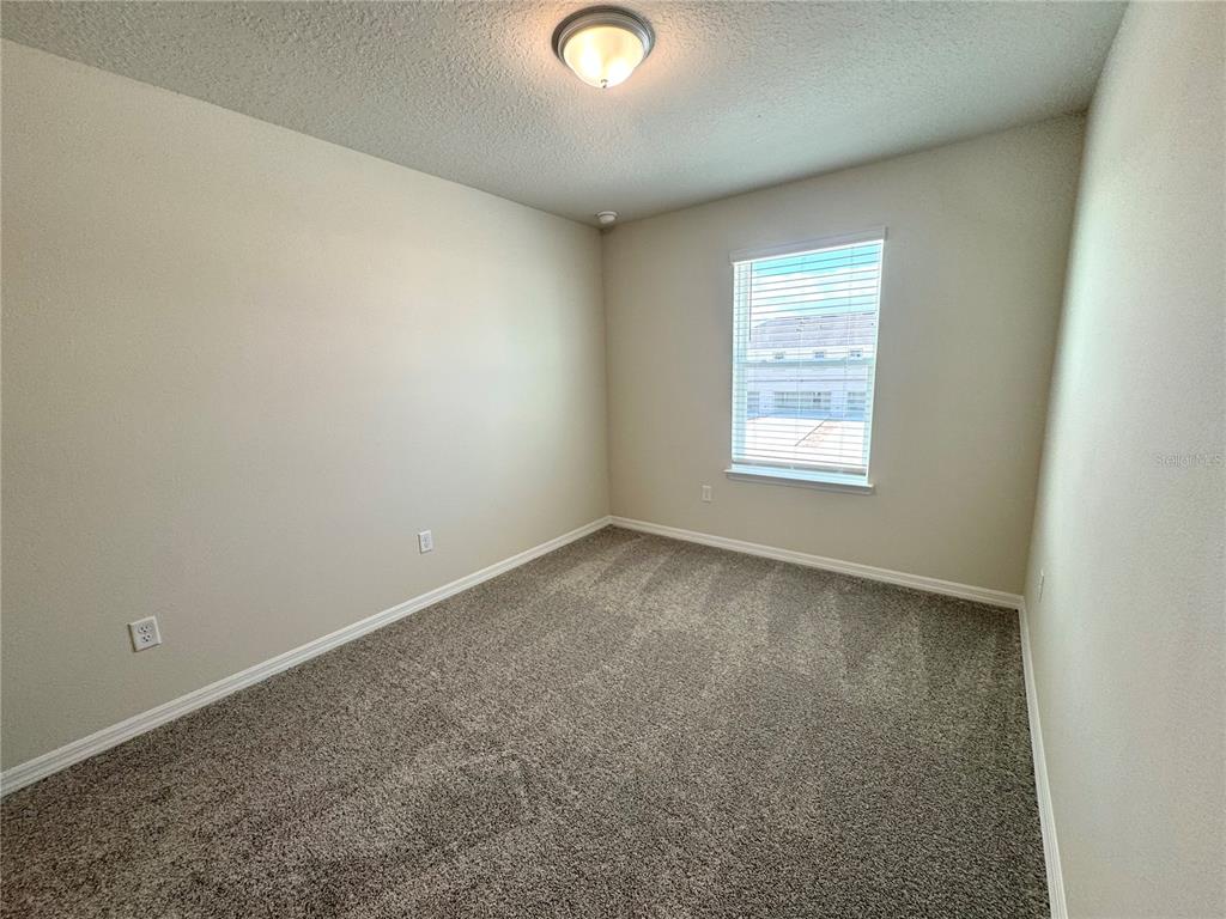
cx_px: 613
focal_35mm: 14
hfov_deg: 102.1
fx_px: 496
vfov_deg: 85.7
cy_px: 460
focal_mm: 2.22
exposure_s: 1/120
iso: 100
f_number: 2.2
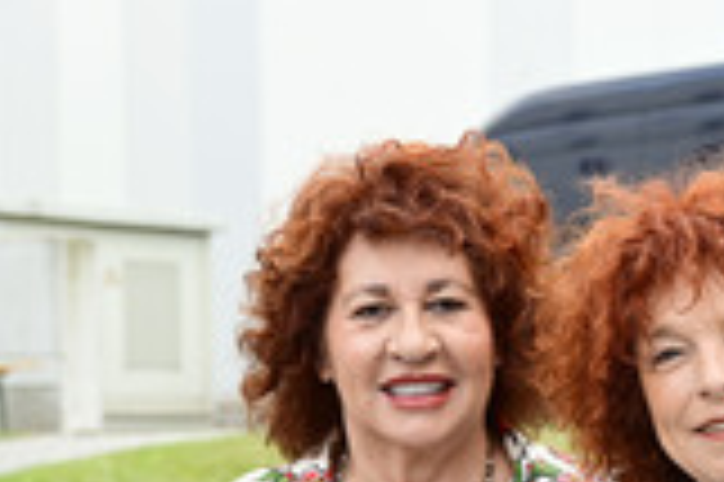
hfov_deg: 17.2
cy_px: 667
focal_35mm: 118
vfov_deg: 11.2
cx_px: 614
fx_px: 2371
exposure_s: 1/200
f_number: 4.5
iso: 200
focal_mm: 42
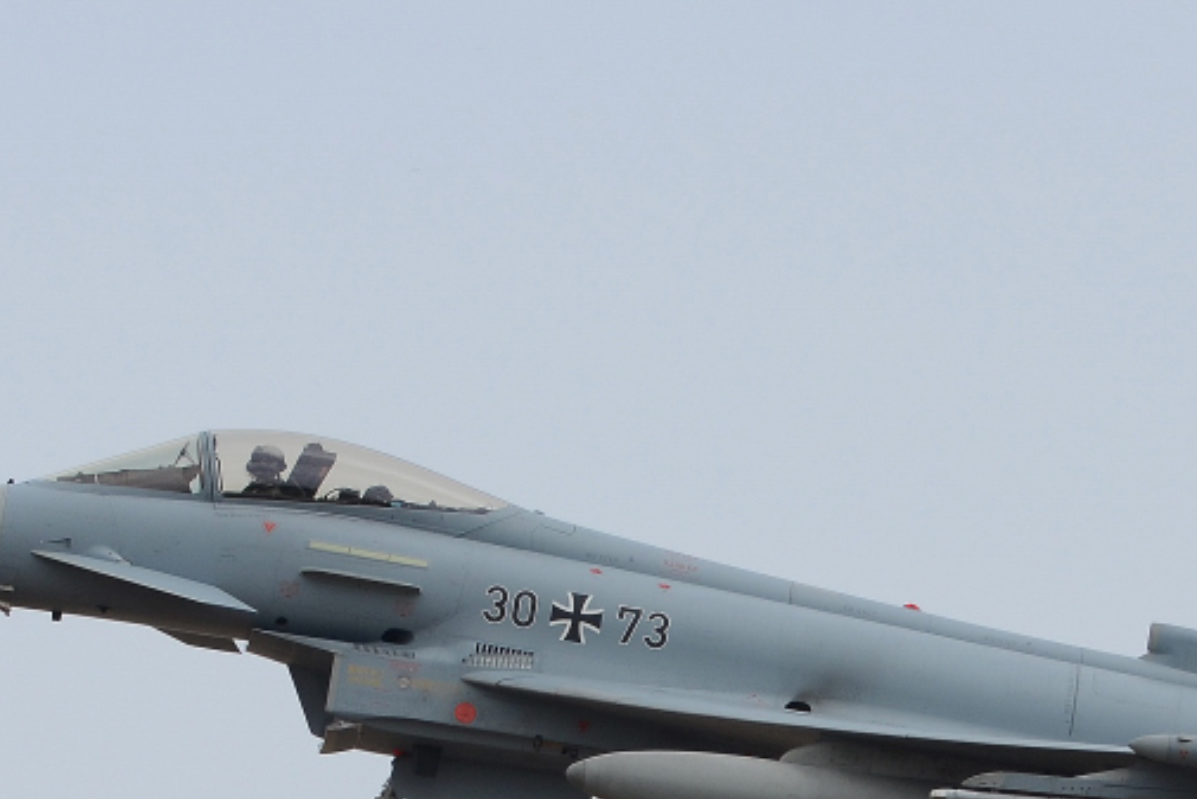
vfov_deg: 2.3
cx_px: 768
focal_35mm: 608
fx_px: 20221
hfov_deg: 3.4
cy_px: 615
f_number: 6.3
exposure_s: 1/1250
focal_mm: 200
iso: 250
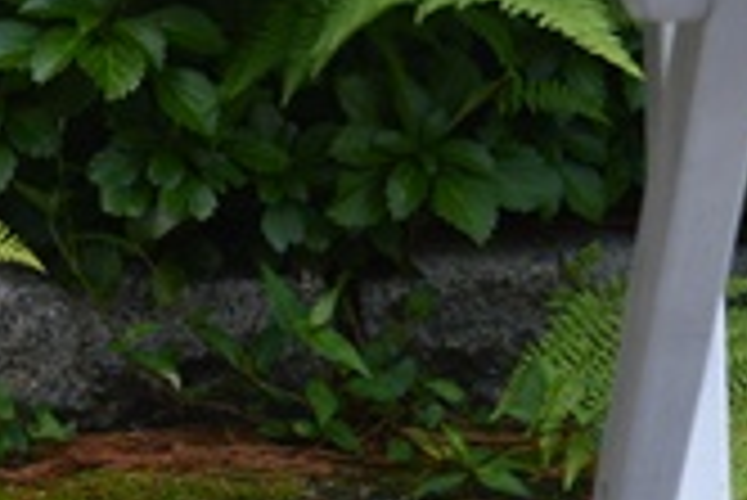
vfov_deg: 9.5
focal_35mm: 144
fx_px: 2991
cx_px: 146
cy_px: 509
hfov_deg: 14.2
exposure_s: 1/125
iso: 220
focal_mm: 24
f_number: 5.6
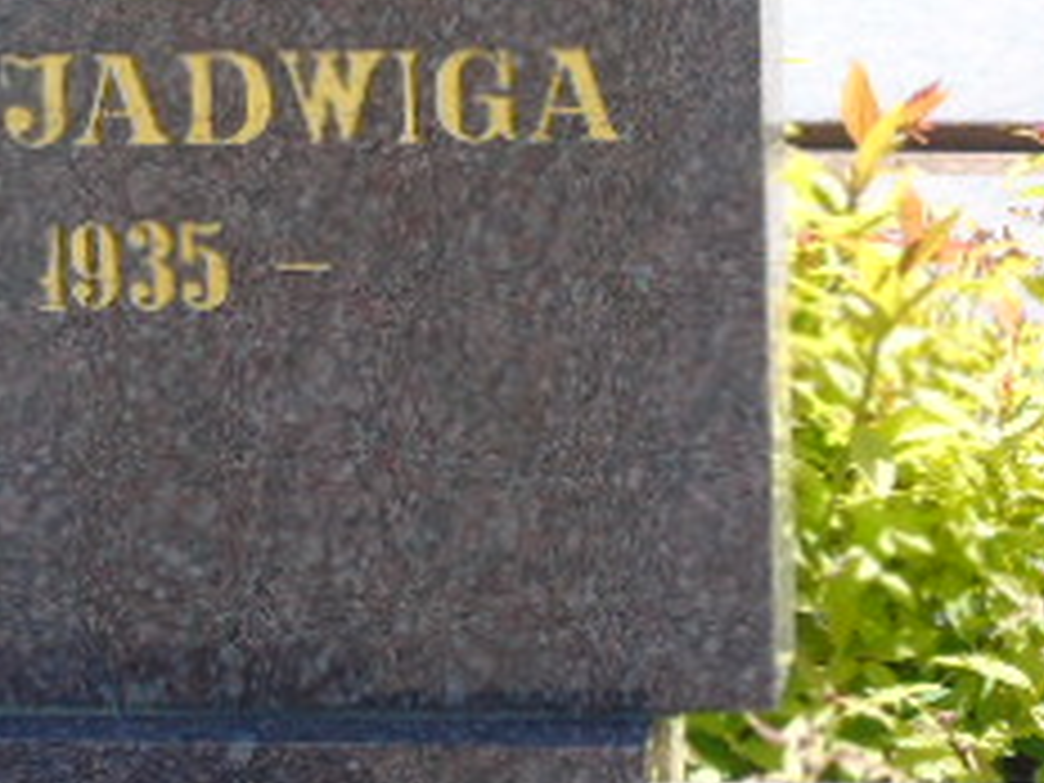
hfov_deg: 7.6
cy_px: 468
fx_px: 7811
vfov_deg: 5.7
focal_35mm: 259
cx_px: -40
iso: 80
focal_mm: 17
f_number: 4.3
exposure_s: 1/200
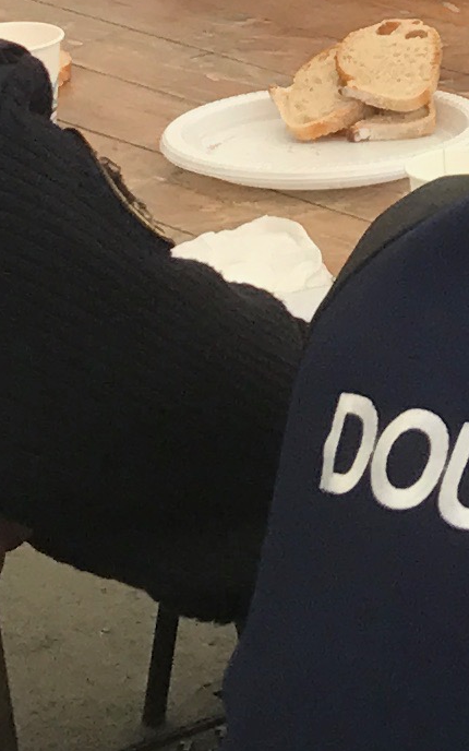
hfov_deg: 7.1
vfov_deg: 11.7
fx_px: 3558
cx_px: 1106
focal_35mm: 174
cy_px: -266
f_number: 1.8
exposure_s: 1/638
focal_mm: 3.99
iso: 20
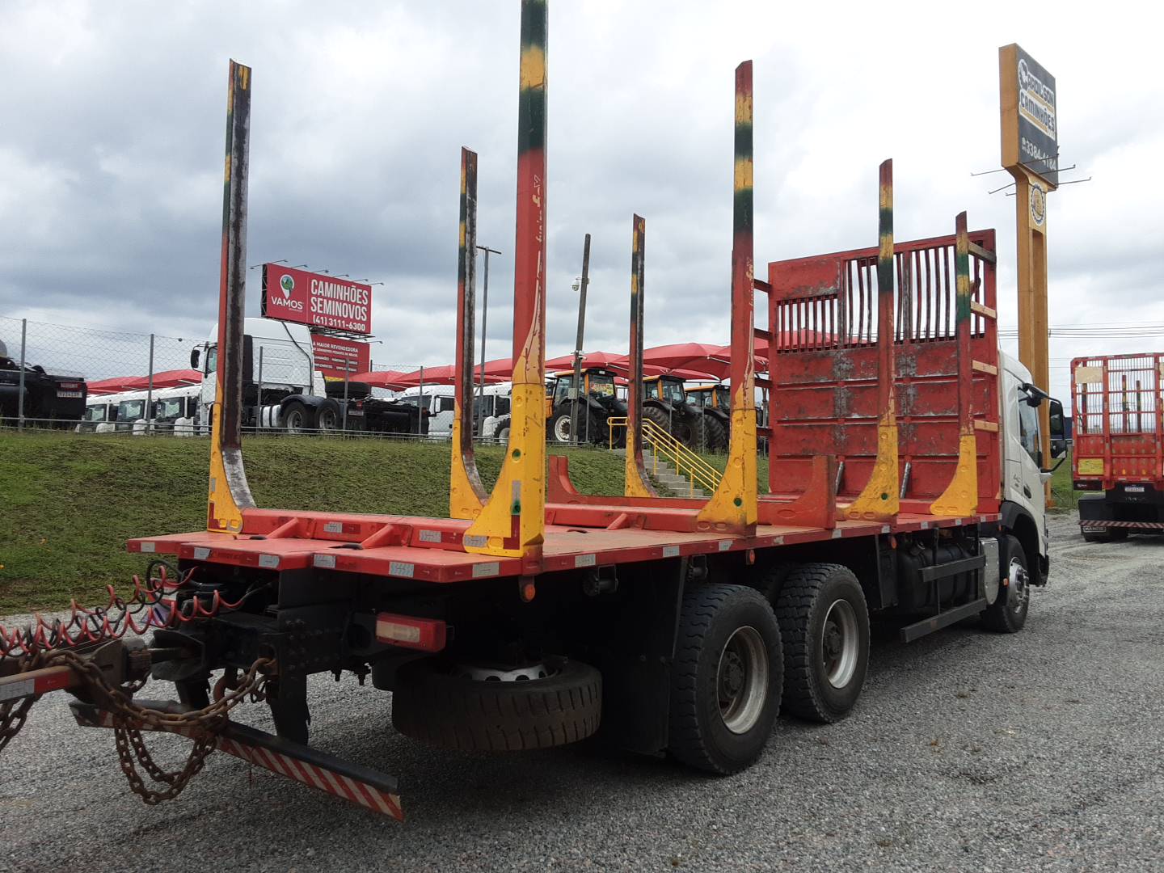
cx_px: 582
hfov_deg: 63.4
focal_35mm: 28
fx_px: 942
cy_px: 436
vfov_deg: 49.7
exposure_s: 1/1161
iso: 40
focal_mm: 2.9
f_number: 1.9
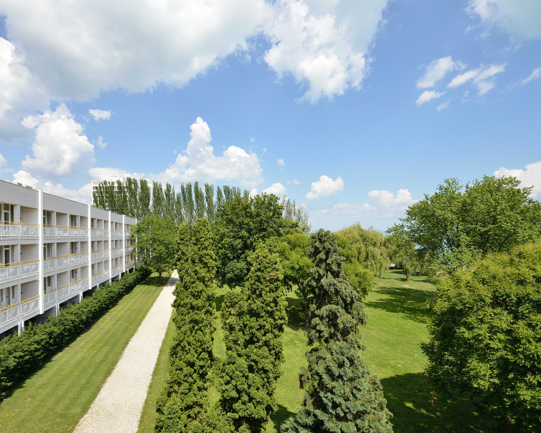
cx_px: 222
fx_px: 304
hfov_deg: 82.5
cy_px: 228
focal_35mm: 19
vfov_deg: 70.8
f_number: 13
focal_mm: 16
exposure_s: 1/160
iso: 200
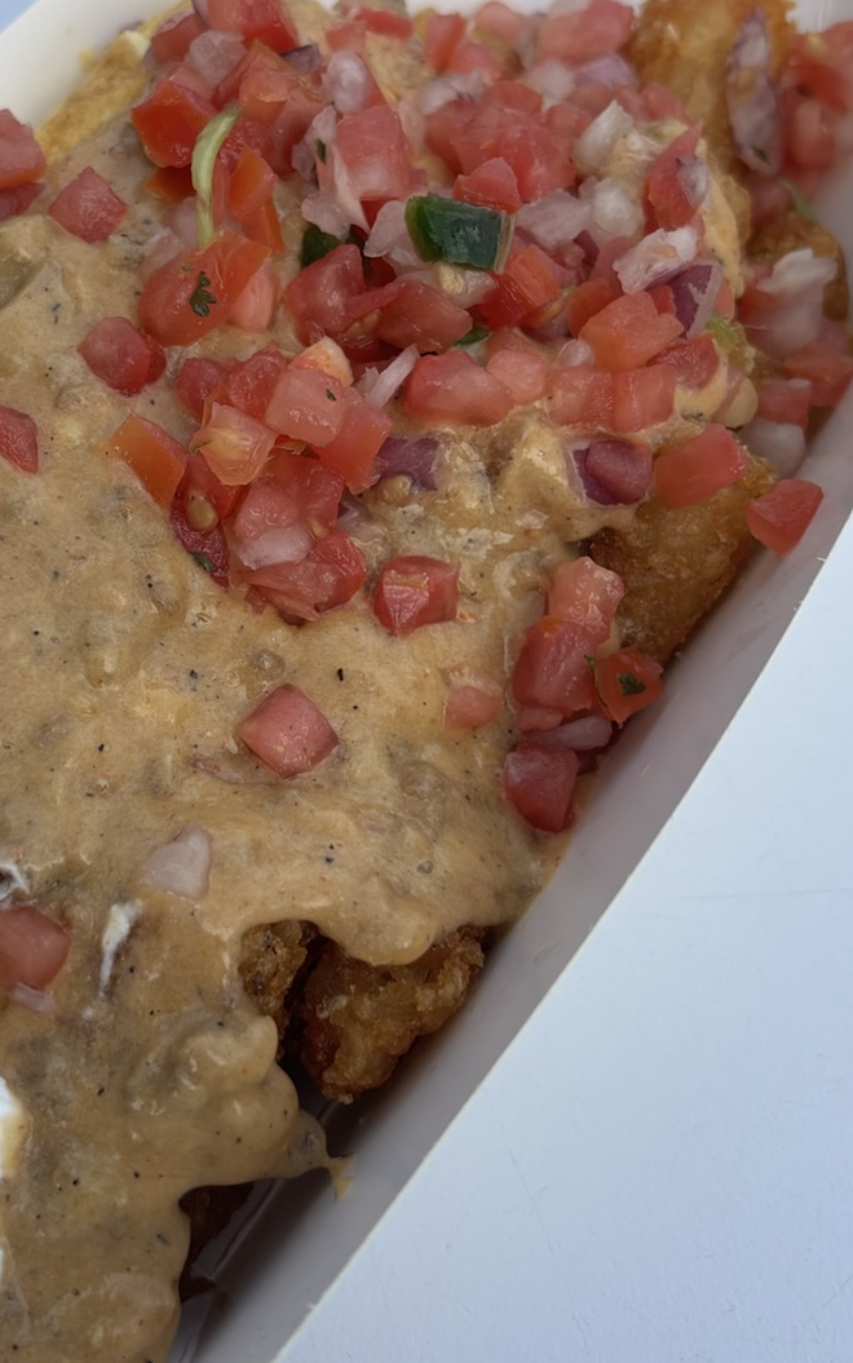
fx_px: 1747
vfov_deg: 42.5
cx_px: 268
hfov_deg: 27.2
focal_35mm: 47
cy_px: 577
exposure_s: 1/1103
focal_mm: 5.96
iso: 50
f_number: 1.6
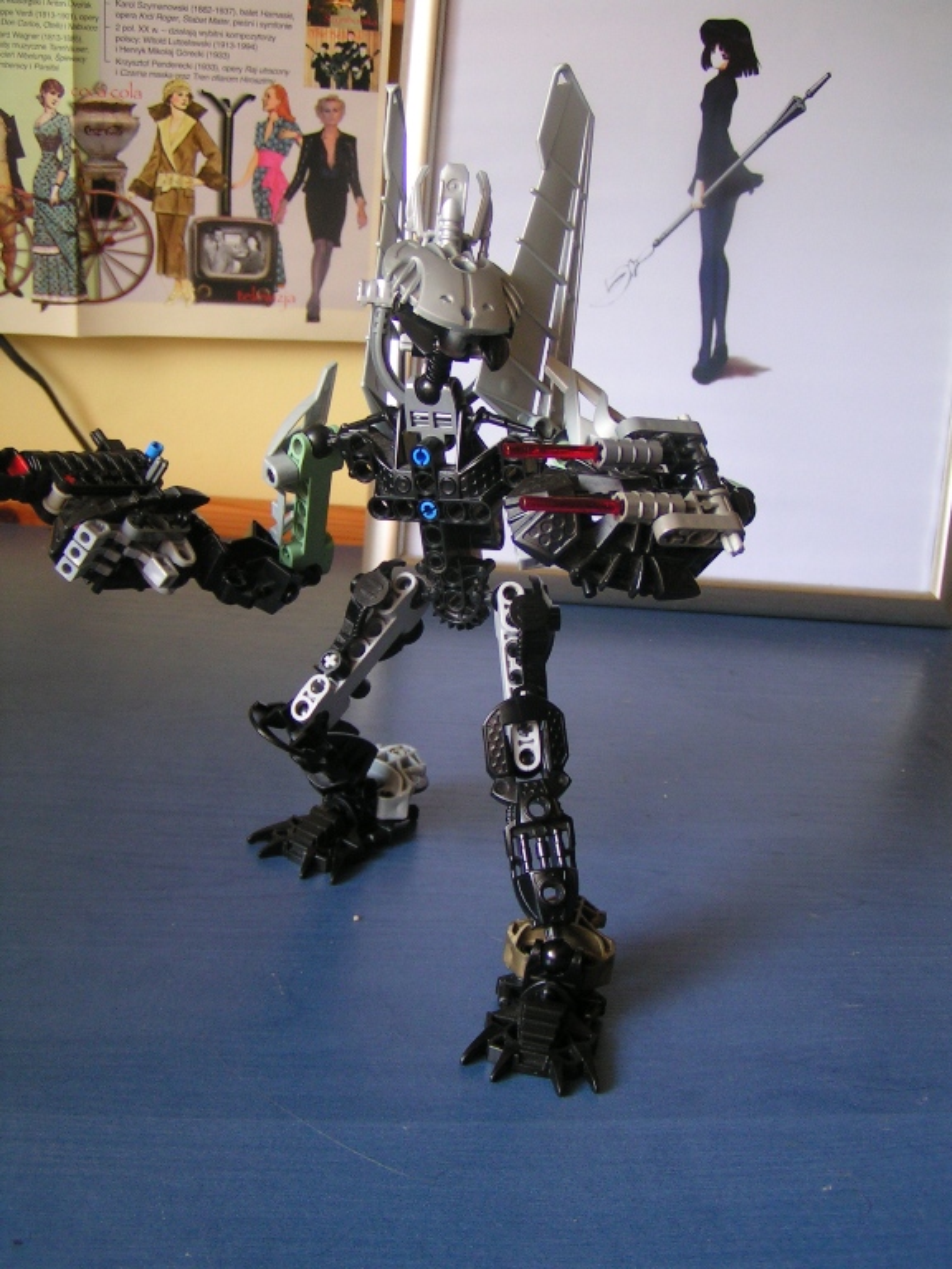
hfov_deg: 37.7
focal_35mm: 38
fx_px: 1393
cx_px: 476
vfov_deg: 49.0
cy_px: 634
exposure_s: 1/40
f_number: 2.8
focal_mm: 5.8
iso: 100
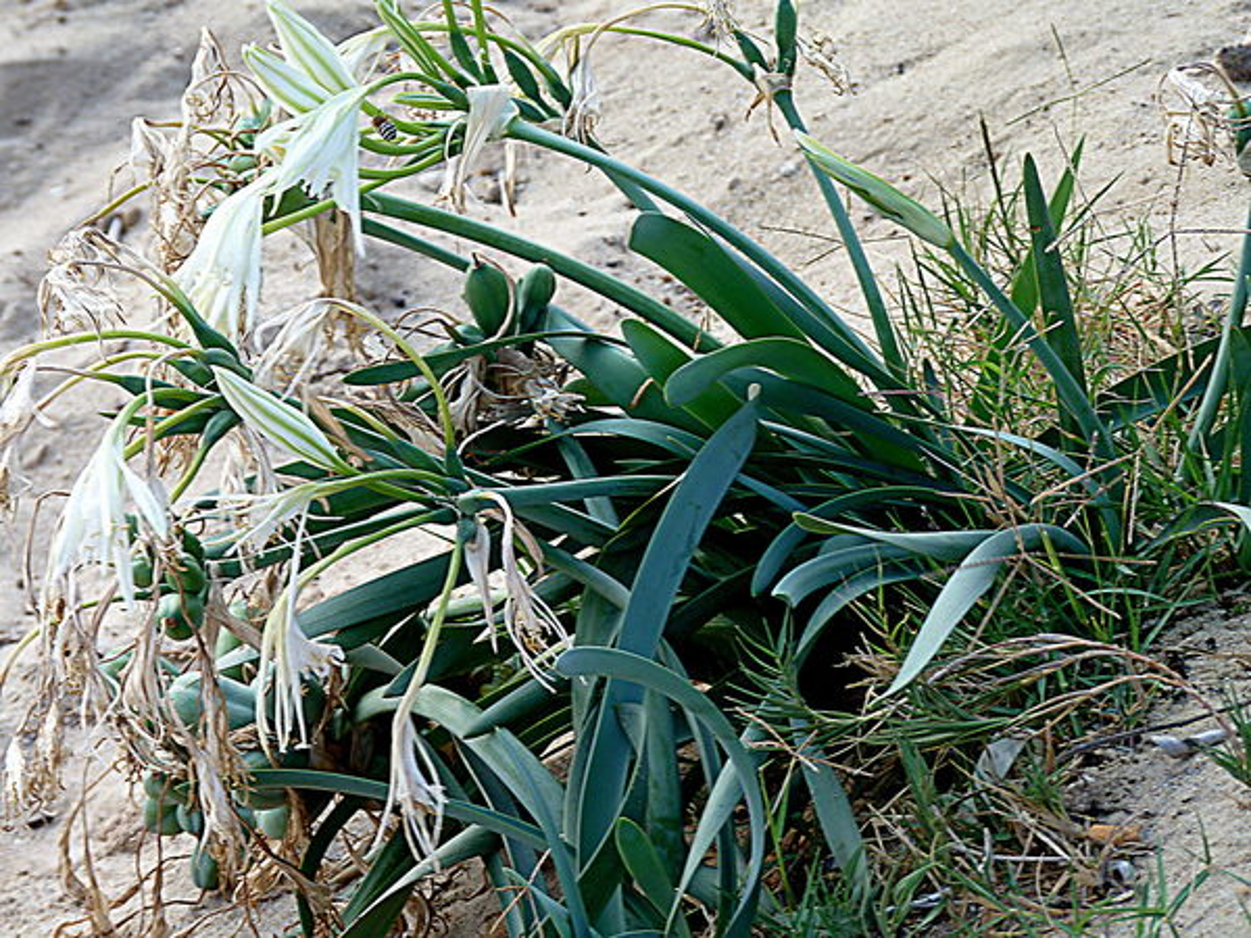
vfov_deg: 9.1
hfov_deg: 12.1
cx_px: 626
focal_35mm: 163
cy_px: 469
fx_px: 5891
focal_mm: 29
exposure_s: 1/125
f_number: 4
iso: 80
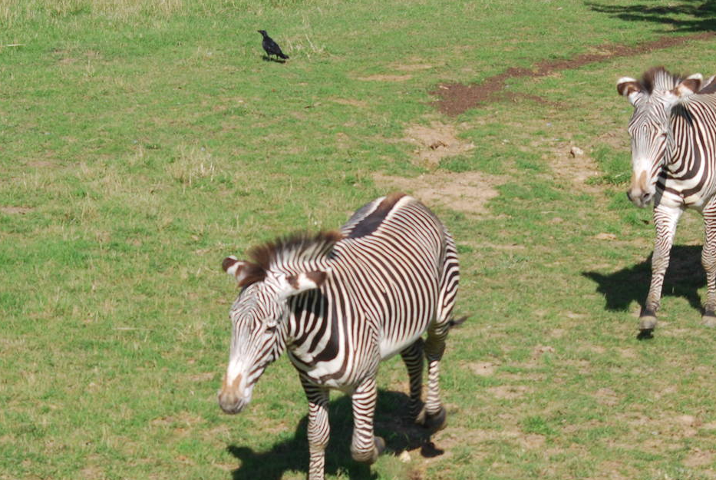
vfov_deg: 7.6
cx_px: 333
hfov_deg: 11.4
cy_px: 403
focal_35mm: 180
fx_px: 3585
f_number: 8
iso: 100
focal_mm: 70
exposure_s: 1/250
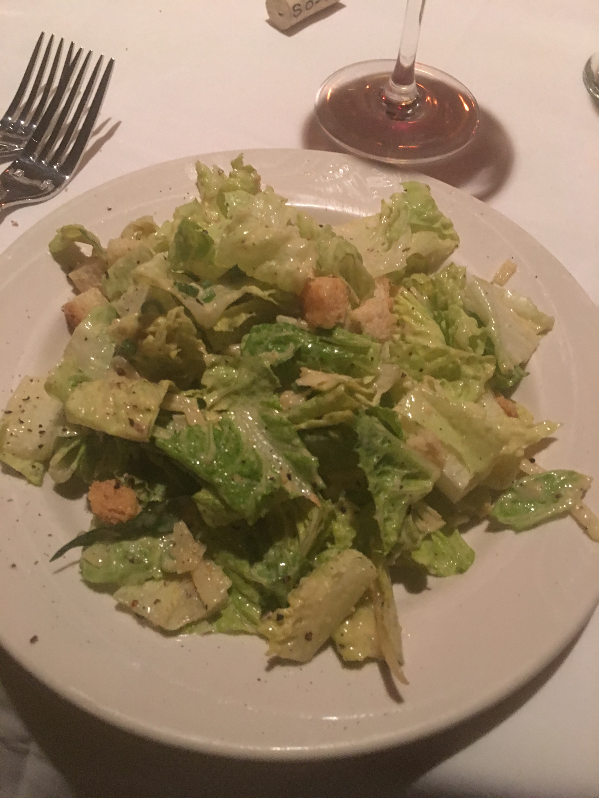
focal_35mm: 29
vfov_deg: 61.7
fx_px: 669
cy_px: 399
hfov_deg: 48.2
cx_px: 300
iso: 100
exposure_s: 1/4
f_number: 2.2
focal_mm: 4.15
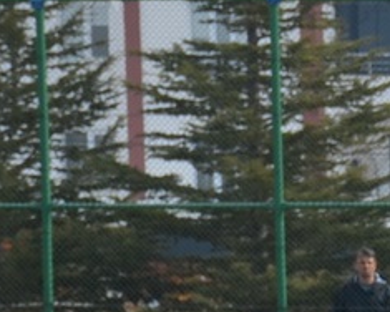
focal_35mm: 740
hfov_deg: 2.5
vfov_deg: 2.1
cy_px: 579
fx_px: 8541
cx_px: 1578
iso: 110
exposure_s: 1/250
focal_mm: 62
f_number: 8
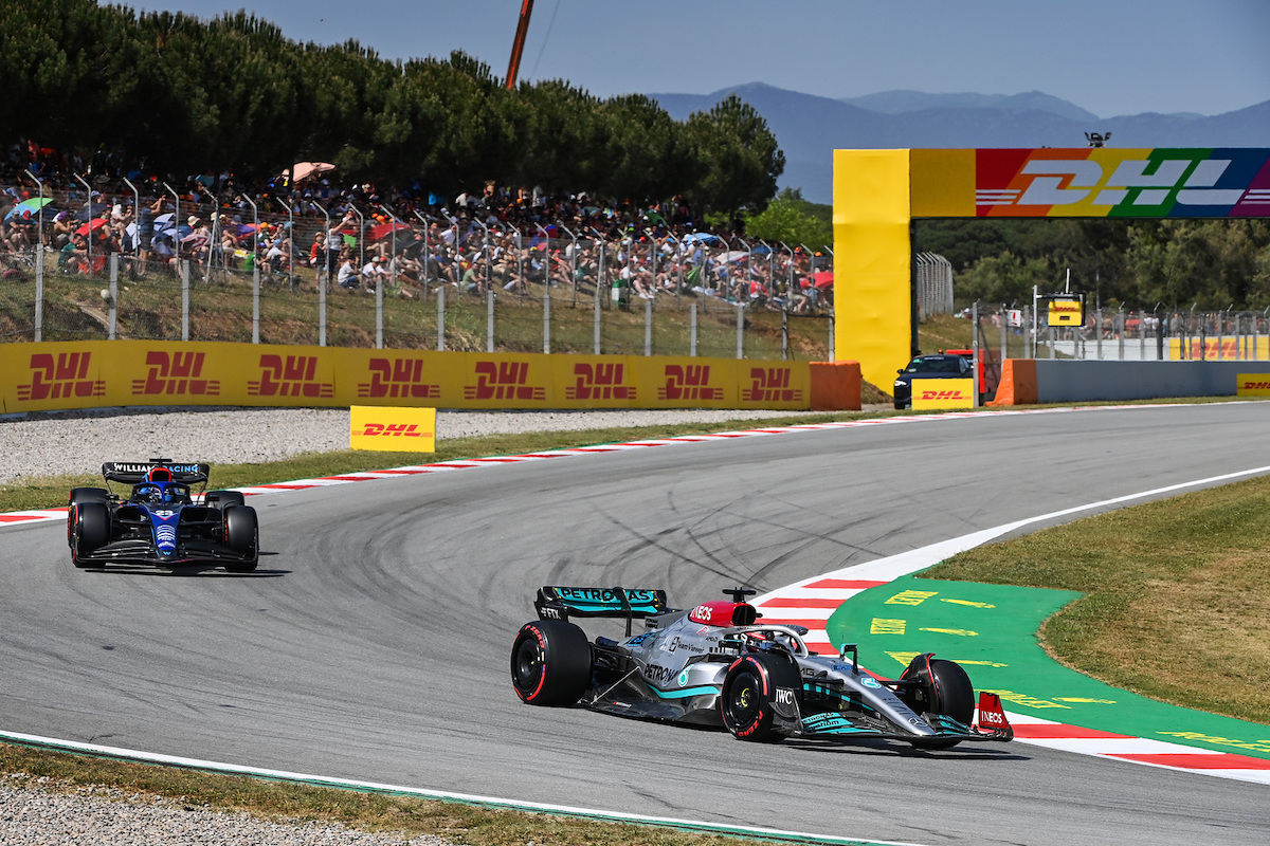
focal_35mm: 180
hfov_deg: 11.4
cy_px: 423
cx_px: 635
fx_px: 6350
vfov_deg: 7.6
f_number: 9
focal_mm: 180
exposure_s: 1/1600
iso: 400
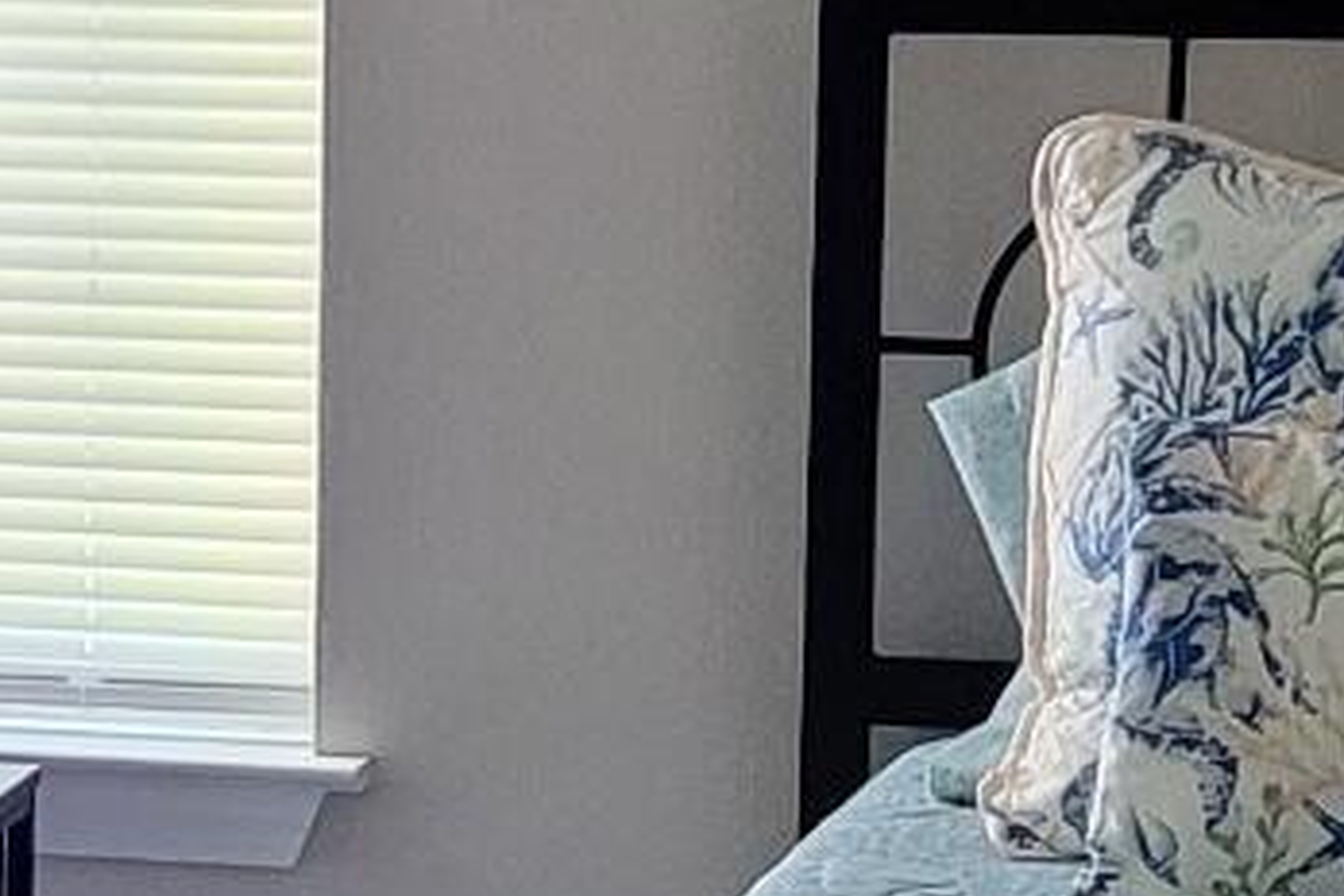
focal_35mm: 188
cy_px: 807
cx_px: -713
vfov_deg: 7.3
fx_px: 7018
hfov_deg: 10.5
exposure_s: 1/120
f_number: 1.8
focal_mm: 5.4
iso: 320
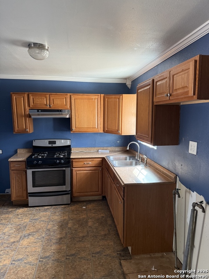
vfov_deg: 71.6
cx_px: 104
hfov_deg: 56.8
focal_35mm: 24
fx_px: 193
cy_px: 140
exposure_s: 1/60
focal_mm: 6.76
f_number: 1.78
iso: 250
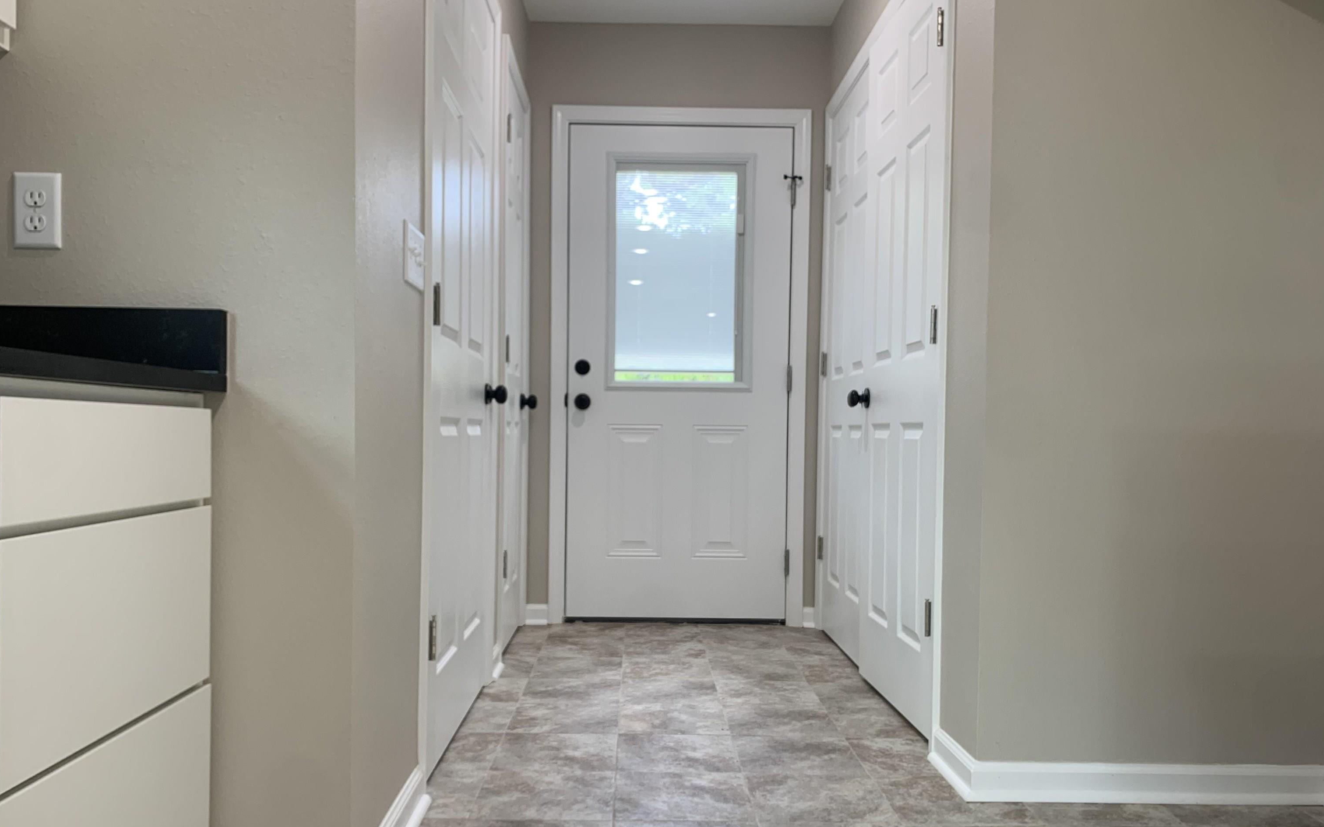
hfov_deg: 66.5
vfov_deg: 44.5
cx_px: 657
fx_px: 1010
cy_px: 461
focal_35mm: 28
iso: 50
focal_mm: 4.25
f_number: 1.8
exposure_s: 1/60
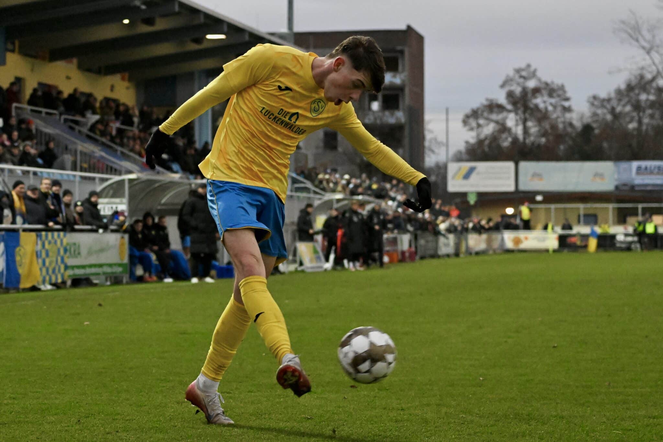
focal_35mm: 80
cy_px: 221
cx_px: 332
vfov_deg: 17.1
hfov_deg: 25.4
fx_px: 1473
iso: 8000
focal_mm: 80
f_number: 4.5
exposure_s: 1/1600
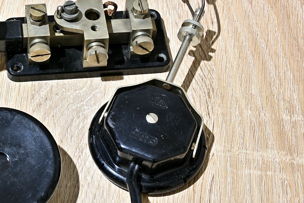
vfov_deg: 11.5
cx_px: 48
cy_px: 57
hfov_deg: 17.0
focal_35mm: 119
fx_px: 1005
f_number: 16
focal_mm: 46
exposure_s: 4
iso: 100
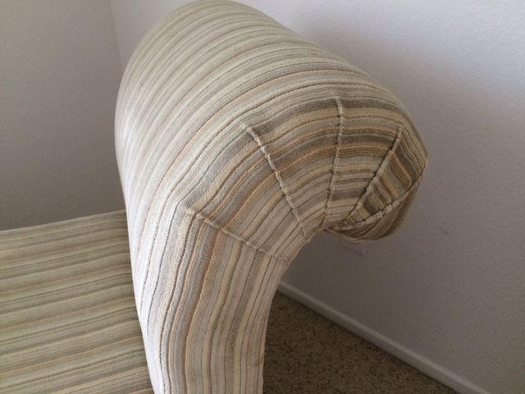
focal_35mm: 29
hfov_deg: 61.7
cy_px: 197
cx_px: 262
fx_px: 440
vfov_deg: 48.2
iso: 125
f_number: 2.2
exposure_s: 1/30
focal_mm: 4.15
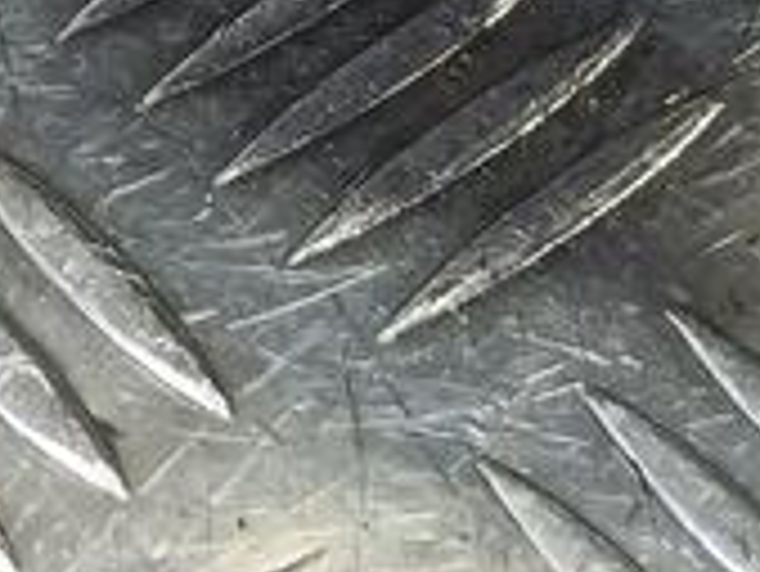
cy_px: -1031
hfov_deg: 14.1
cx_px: 585
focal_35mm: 139
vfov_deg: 9.0
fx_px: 3054
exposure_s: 1/50
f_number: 1.6
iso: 156
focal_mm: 4.11
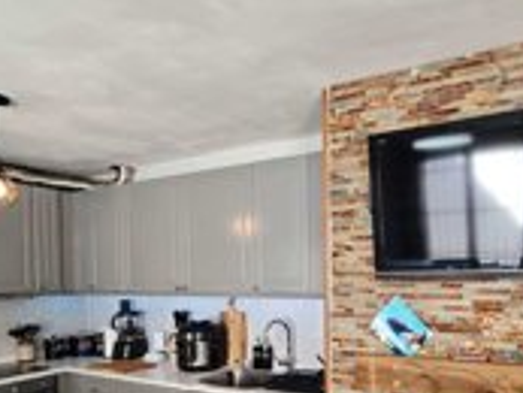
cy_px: 305
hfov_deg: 60.7
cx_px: 331
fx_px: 438
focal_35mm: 29
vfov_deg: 46.2
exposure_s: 1/51.9
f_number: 2.2
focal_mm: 2.16
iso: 320
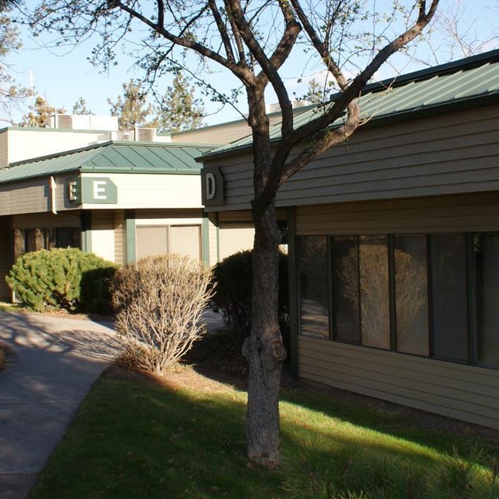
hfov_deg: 32.8
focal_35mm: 52
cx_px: 258
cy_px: 201
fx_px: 848
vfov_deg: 32.7
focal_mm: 18
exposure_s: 1/80
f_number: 10
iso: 100
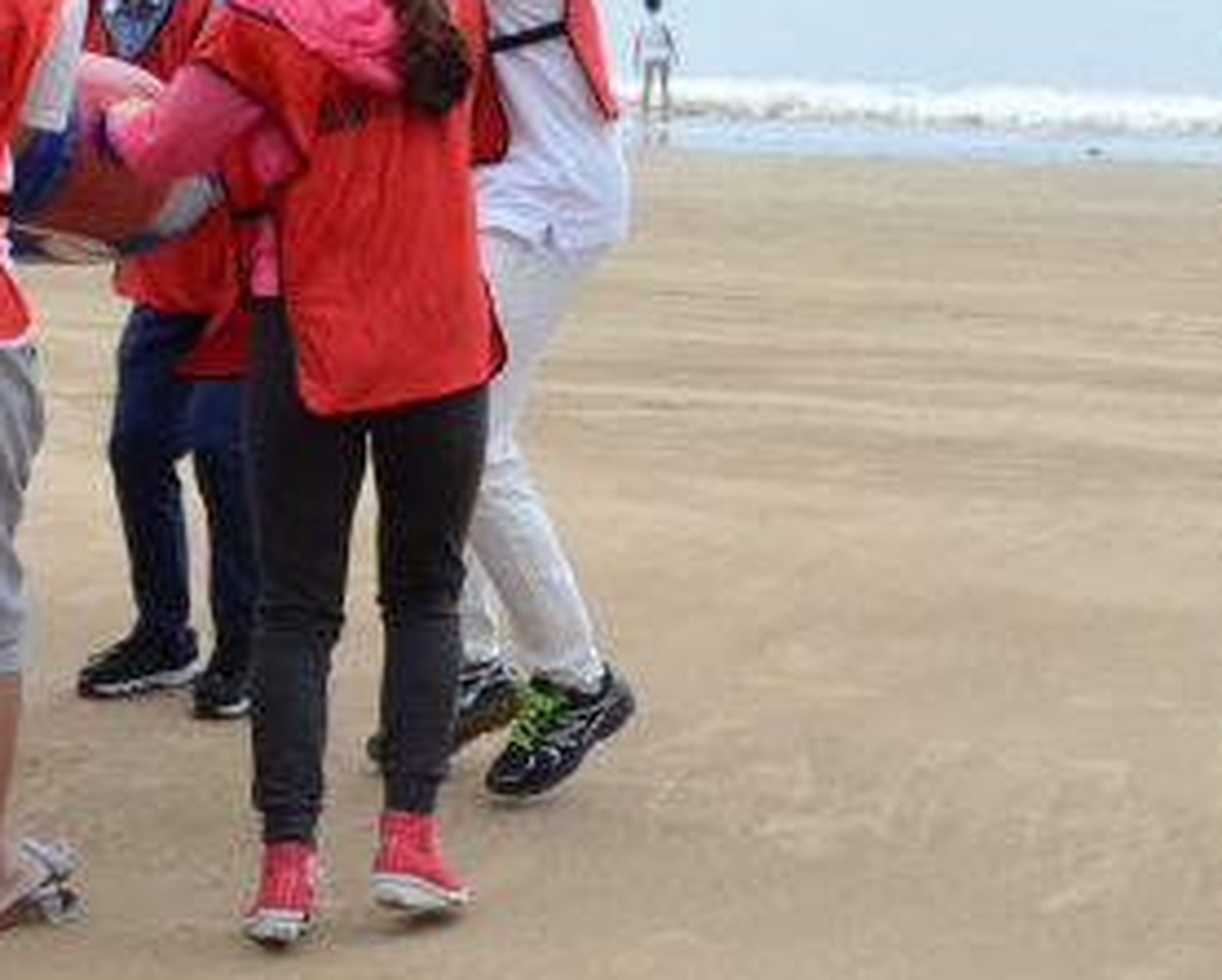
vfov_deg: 15.1
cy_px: 210
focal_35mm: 101
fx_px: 3668
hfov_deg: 18.3
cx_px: -53
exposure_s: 1/4000
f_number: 5.6
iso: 1250
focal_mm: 25
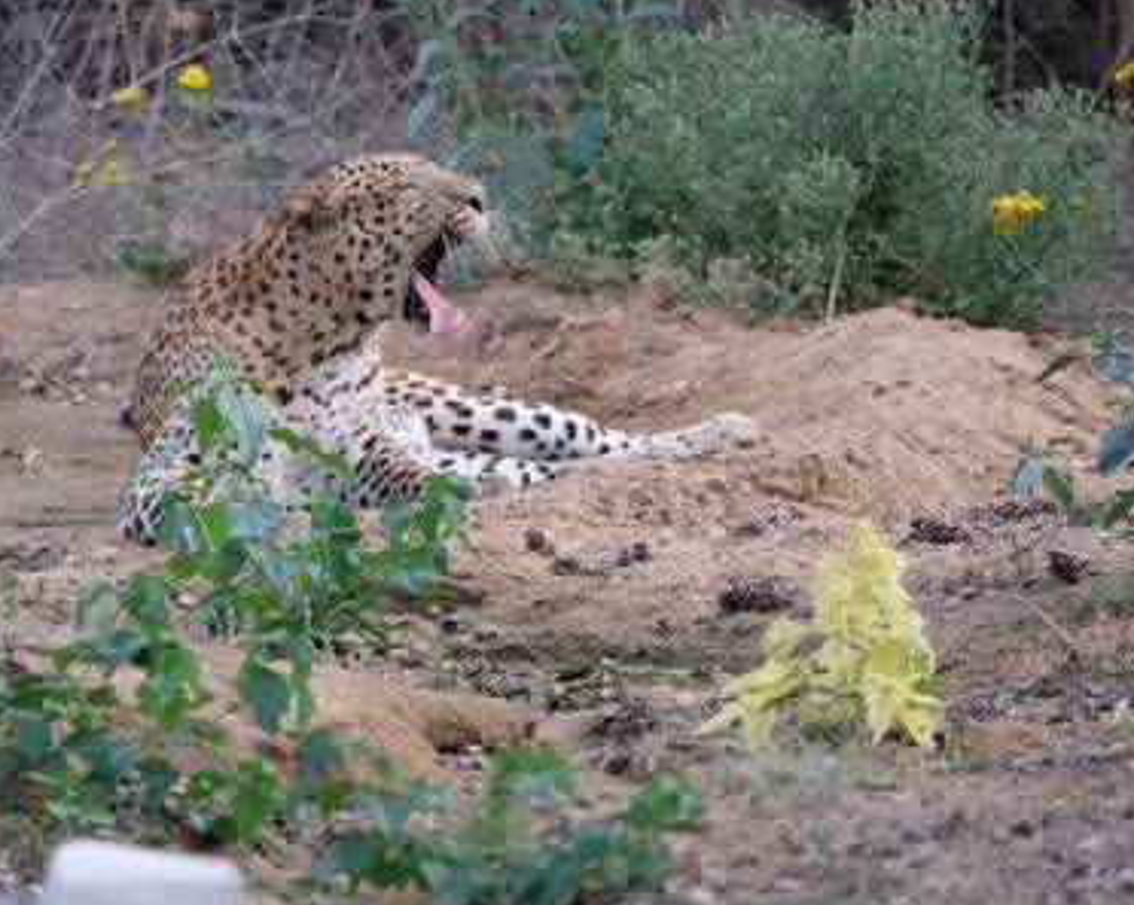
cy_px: 430
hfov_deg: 2.8
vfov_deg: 2.2
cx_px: 408
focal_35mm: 702
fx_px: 23542
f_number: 5.6
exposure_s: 1/70
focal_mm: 386
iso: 500
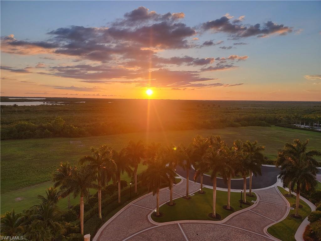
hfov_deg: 71.6
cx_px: 160
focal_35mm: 24
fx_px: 223
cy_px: 120
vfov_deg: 56.8
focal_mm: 6.7
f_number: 1.8
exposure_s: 1/203
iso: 16
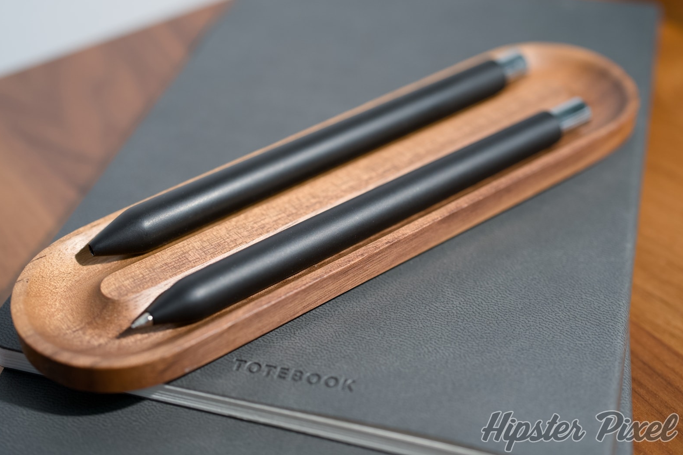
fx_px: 968
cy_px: 223
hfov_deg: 38.9
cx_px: 340
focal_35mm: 51
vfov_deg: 26.5
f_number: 3.5
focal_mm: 50
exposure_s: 1/50
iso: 500
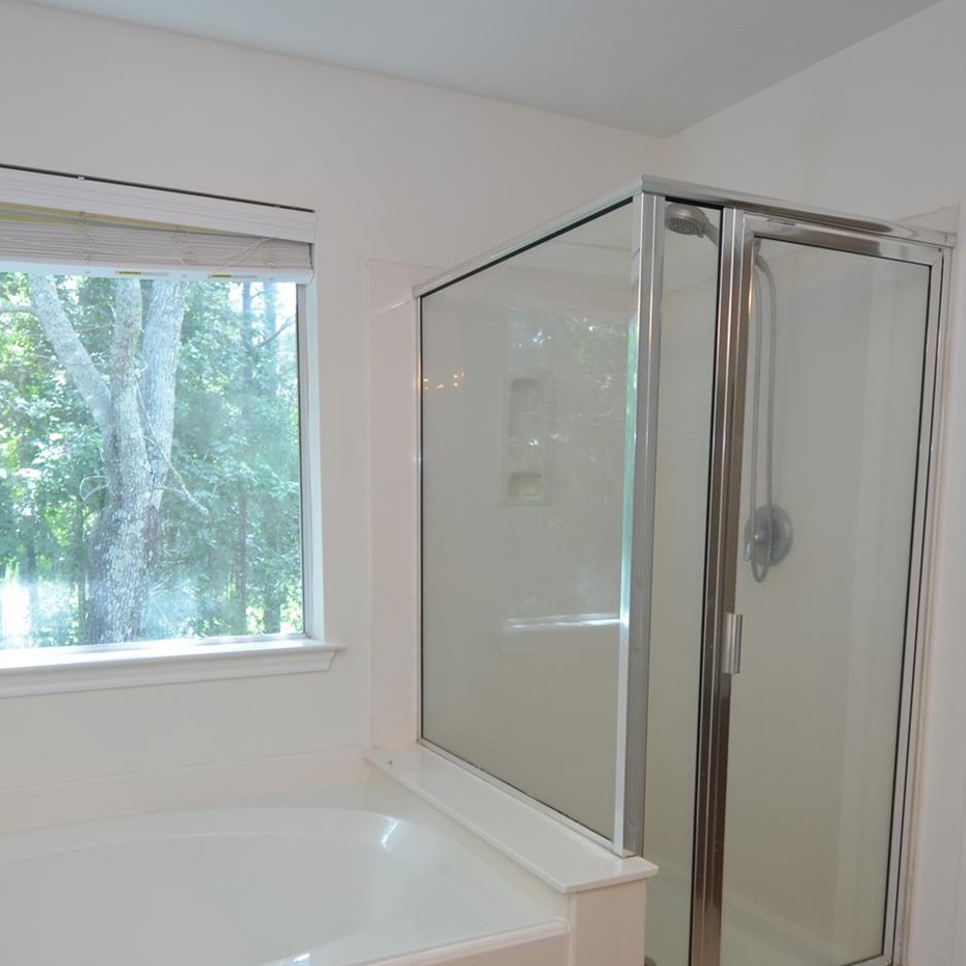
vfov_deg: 56.2
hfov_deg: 57.2
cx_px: 438
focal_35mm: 28
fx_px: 884
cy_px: 636
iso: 400
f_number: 4.5
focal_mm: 10
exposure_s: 1/80
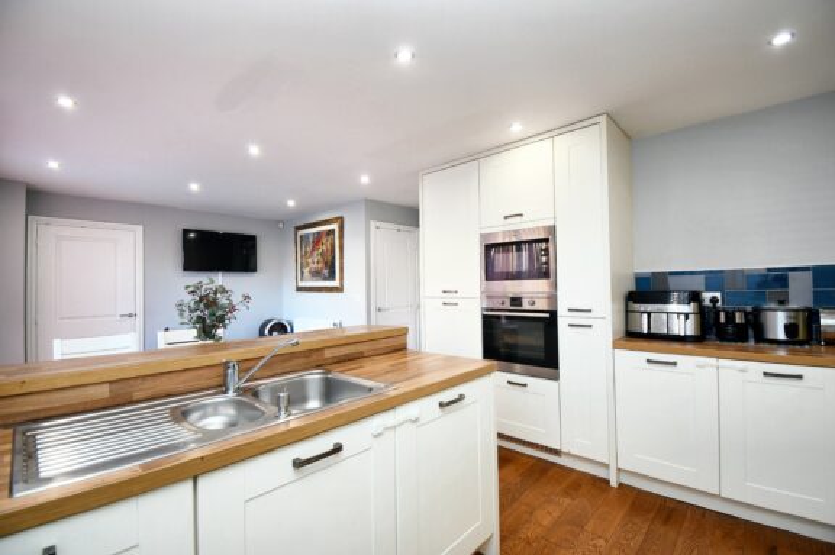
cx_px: 418
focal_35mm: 15
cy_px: 278
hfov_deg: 100.4
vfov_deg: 77.2
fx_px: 348
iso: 560
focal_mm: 10
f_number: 4.5
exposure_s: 1/40
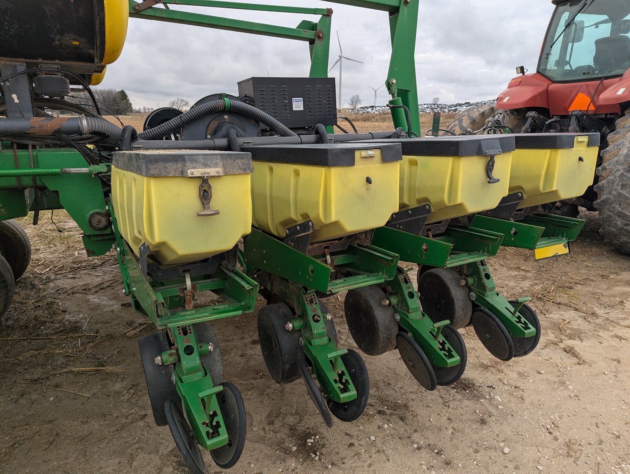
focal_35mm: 24
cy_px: 237
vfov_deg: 56.9
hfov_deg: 71.5
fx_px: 437
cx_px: 315
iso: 45
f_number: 1.85
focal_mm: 6.81
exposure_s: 1/1300
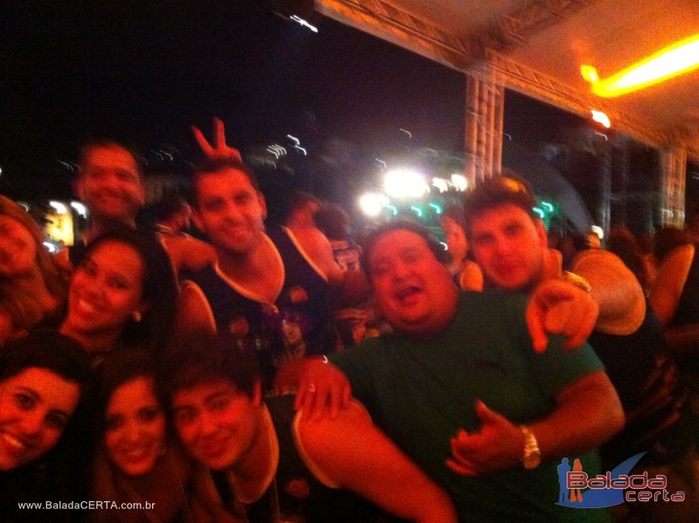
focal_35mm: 35
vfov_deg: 40.6
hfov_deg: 52.7
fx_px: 706
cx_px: 350
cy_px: 262
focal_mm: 3.85
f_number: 2.8
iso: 1000
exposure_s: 1/15
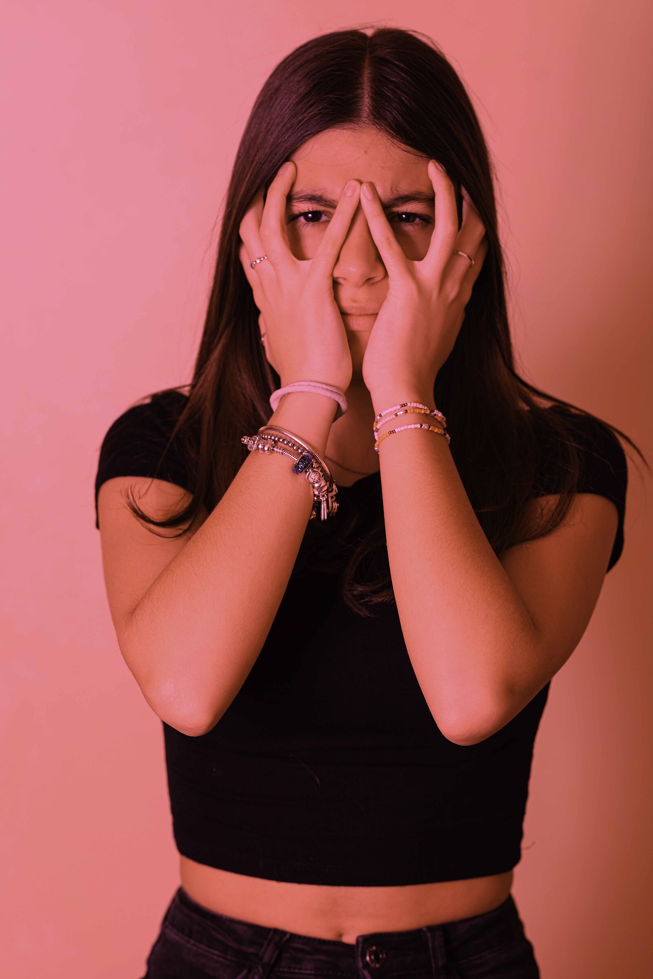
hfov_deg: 16.1
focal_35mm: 85
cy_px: 490
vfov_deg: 23.9
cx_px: 326
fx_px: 2313
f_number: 4
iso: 200
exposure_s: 1/125
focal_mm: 85
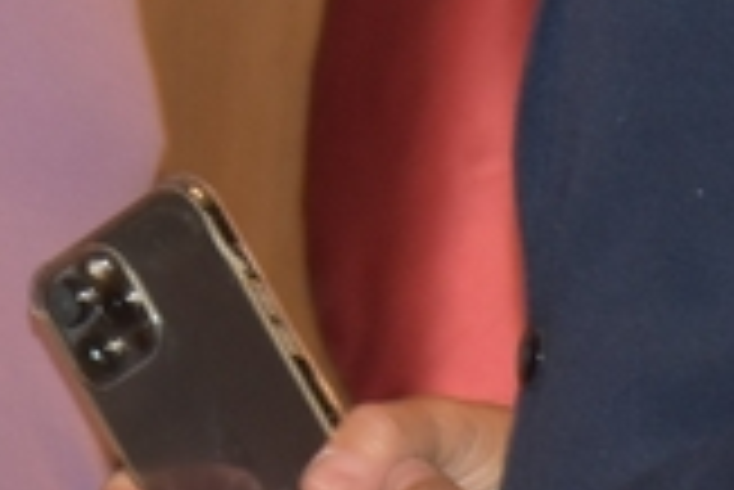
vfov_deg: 1.5
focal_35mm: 927
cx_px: -189
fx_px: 18917
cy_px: -274
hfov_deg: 2.2
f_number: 5.6
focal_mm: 112
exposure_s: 1/60
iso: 1000
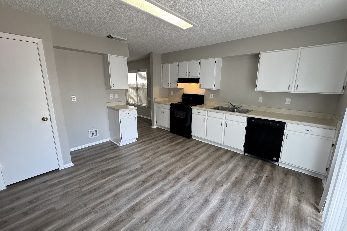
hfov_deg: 100.4
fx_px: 145
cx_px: 175
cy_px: 114
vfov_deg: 77.3
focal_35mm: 15
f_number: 2.2
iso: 250
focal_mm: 2.22
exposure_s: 1/120
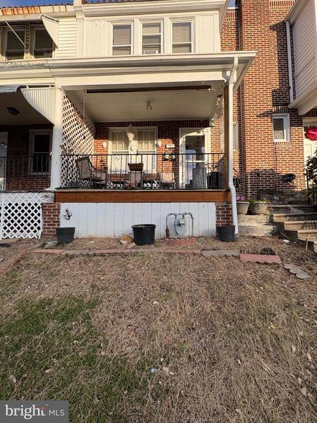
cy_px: 212
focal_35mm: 14
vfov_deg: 102.1
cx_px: 158
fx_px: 171
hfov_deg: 85.7
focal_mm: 2.22
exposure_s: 1/561
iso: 50
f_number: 2.2
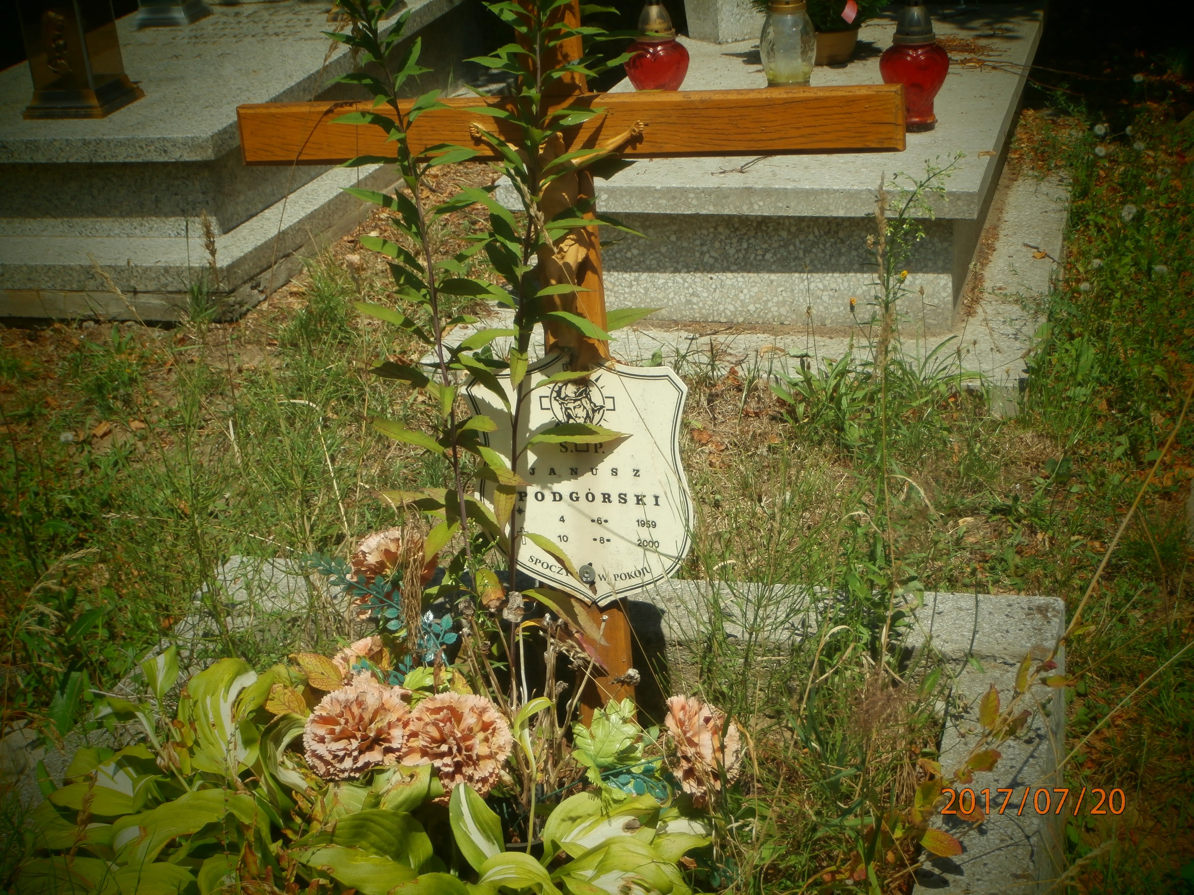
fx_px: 1966
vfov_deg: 25.7
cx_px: 597
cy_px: 448
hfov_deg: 33.8
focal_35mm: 57
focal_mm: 10.11
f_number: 4.5
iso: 100
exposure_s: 1/800
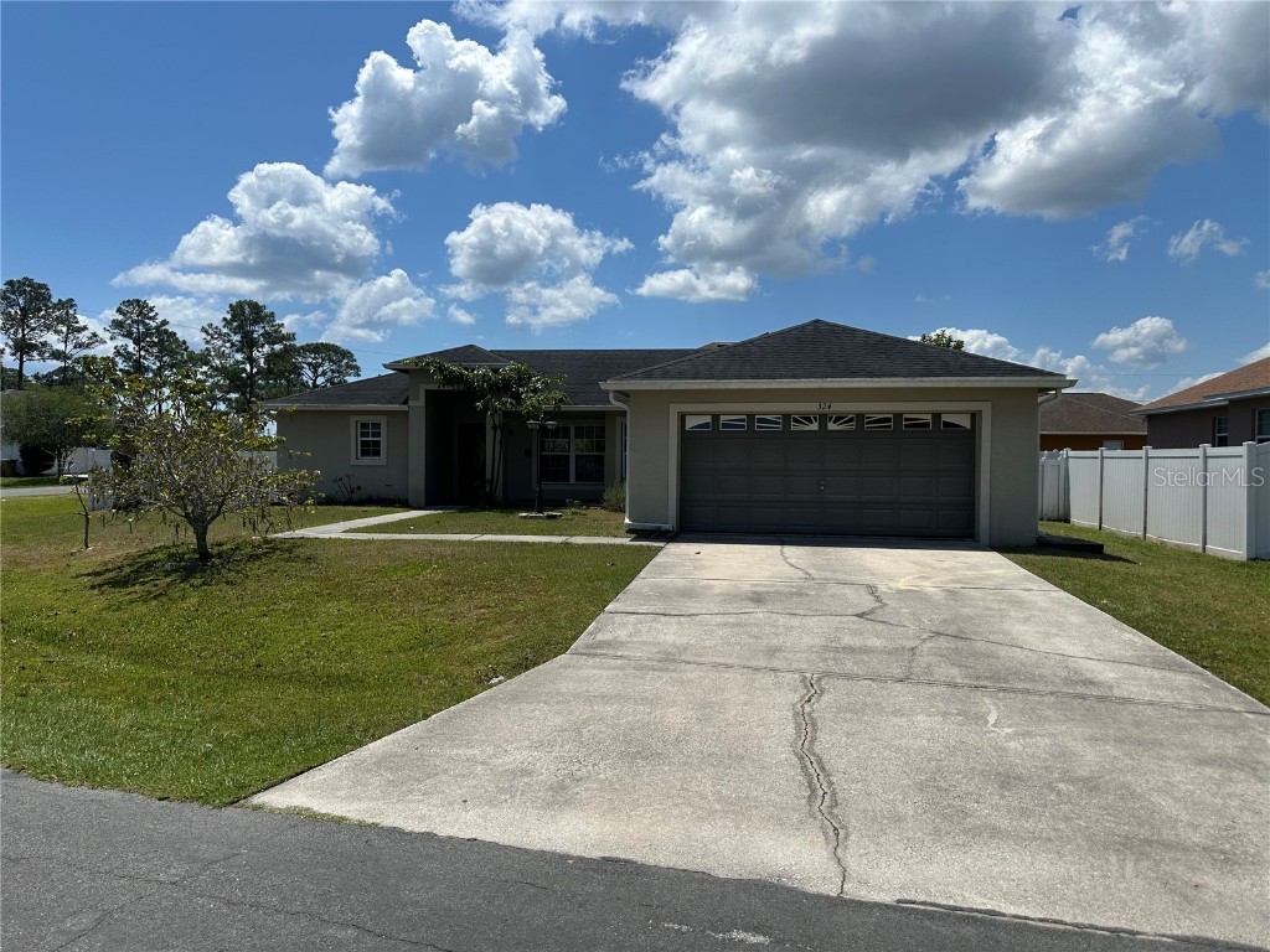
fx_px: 881
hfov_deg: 71.6
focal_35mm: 24
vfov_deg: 56.8
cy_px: 476
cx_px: 635
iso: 80
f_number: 1.78
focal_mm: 6.86
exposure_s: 1/9709
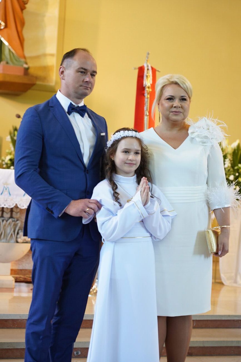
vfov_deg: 26.3
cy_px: 181
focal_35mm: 77
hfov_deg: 17.7
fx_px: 773
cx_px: 120
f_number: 4
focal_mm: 77
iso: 2000
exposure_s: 1/100
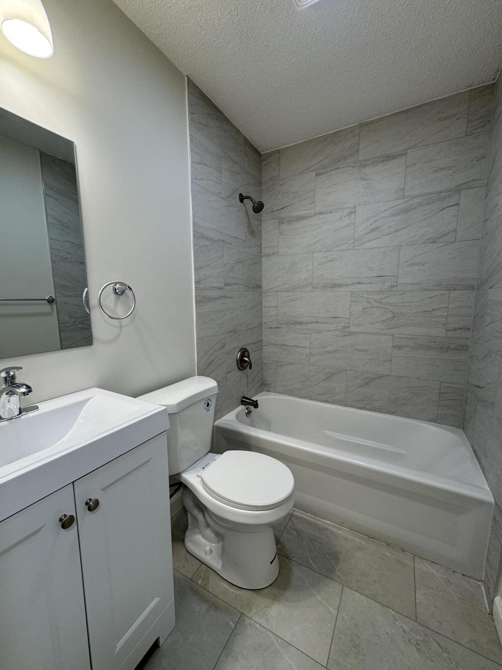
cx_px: 251
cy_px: 335
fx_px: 271
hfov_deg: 85.7
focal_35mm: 14
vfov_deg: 102.1
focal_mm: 2.22
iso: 125
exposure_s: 1/120
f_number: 2.2
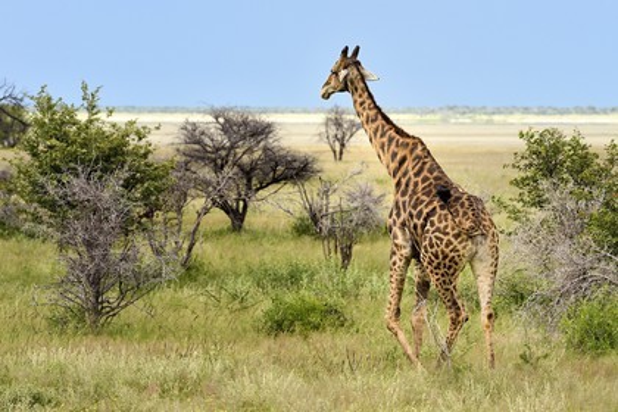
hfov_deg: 7.4
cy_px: 206
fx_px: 4806
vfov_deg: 4.9
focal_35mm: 280
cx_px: 309
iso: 400
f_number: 8
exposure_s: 1/640
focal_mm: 280
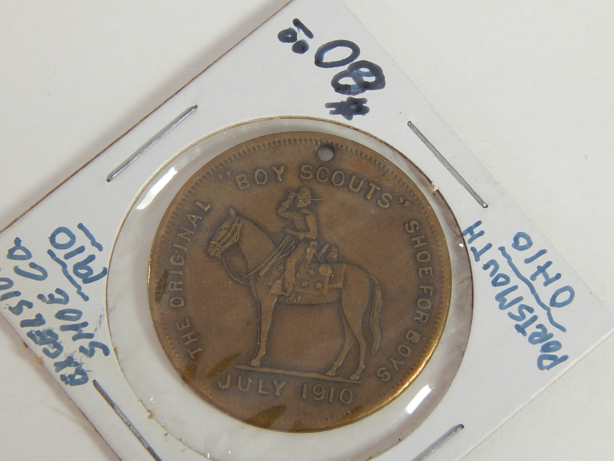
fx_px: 3228
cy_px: 230
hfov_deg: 10.9
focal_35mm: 182
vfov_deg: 8.2
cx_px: 307
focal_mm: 32.8
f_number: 5.3
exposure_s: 1/30
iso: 180
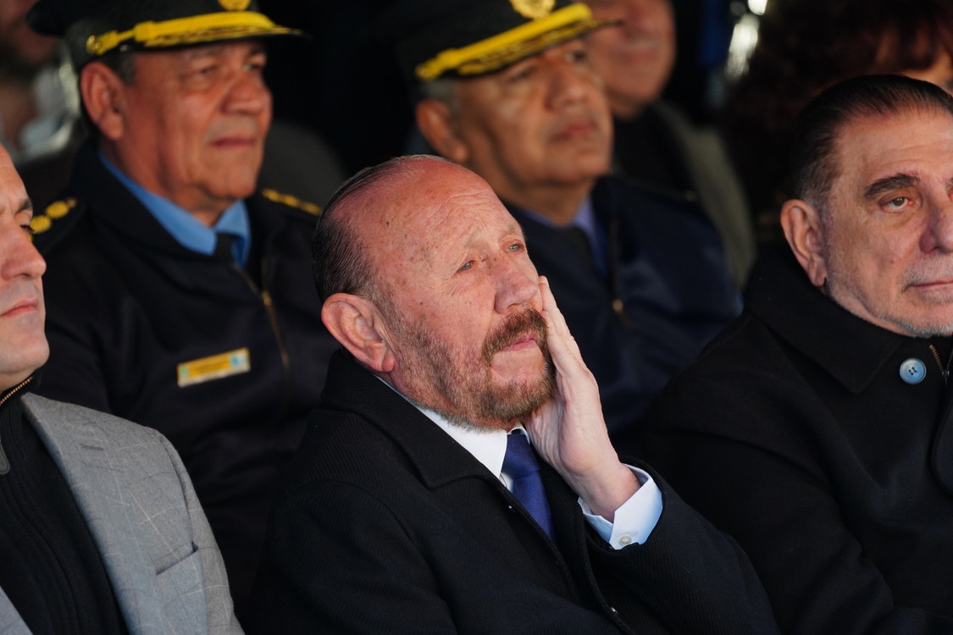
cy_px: 318
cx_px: 476
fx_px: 10588
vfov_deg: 3.4
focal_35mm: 400
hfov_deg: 5.2
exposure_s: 1/640
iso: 2000
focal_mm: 400
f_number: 5.6
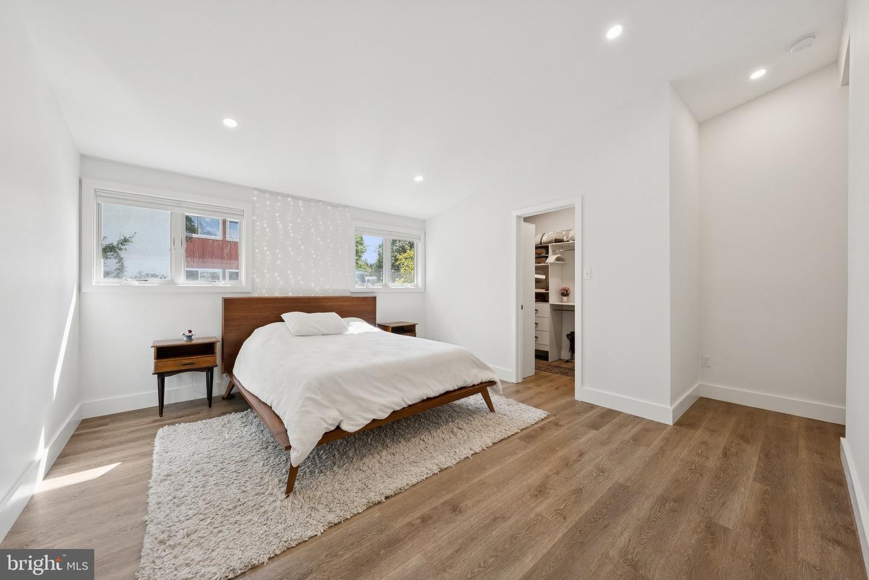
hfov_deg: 108.3
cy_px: 290
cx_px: 434
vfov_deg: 85.5
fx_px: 314
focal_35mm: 13
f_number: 7.1
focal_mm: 13
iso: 640
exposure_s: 1/80
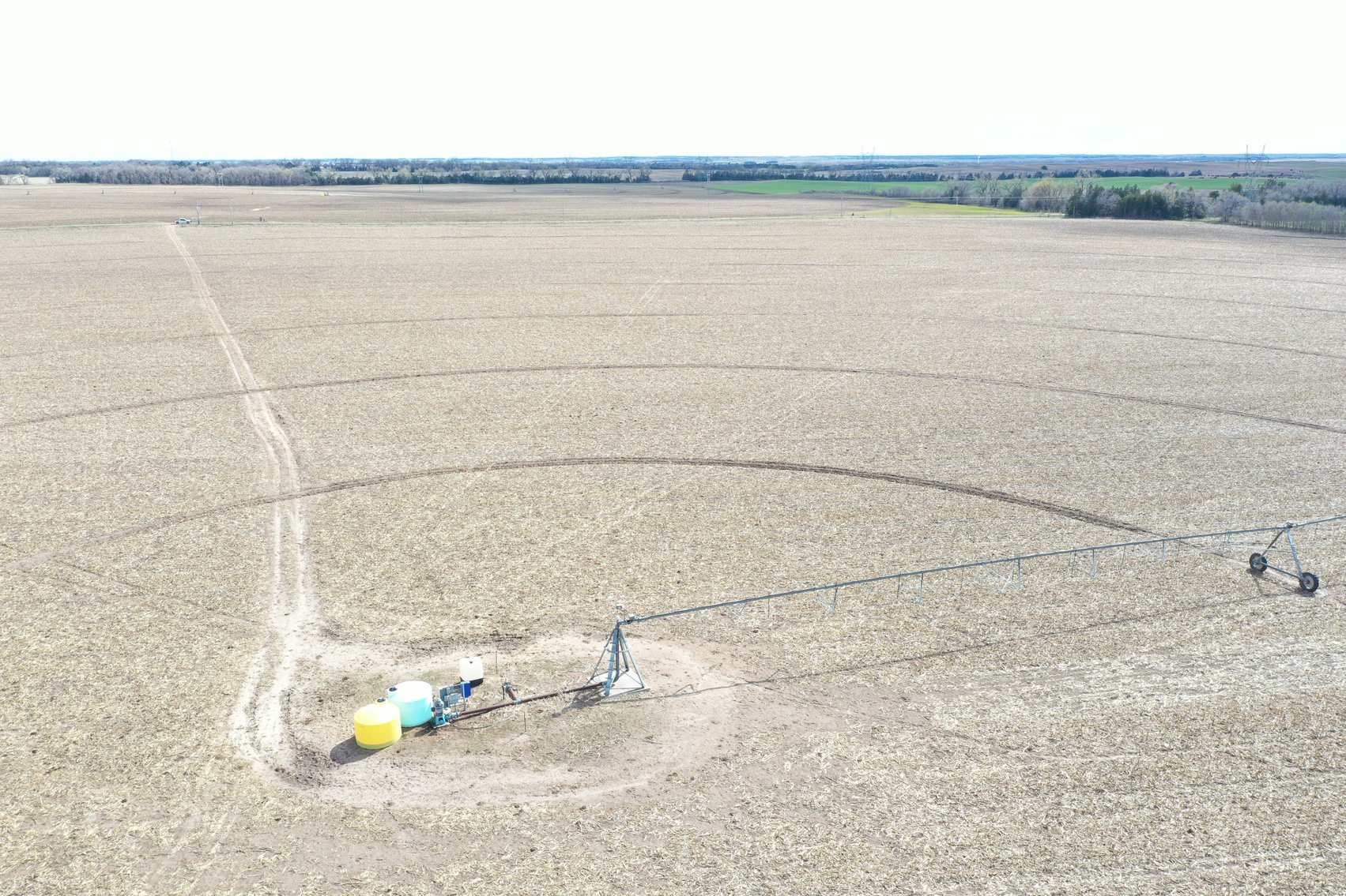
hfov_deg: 65.5
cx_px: 673
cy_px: 448
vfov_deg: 46.4
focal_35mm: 28
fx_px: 1047
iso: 100
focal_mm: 10.26
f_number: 5
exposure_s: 1/240
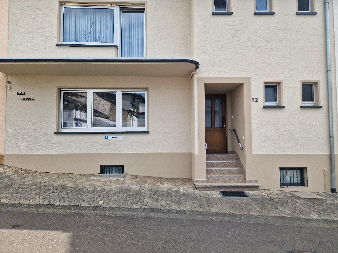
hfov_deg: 73.9
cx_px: 169
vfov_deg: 58.9
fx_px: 225
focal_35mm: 23
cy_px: 126
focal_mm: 5.4
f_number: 1.8
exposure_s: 1/716
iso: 50
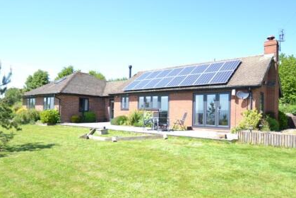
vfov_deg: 49.9
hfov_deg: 69.8
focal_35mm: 26
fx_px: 212
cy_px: 110
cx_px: 140
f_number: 3.5
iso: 280
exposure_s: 1/1000
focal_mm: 11
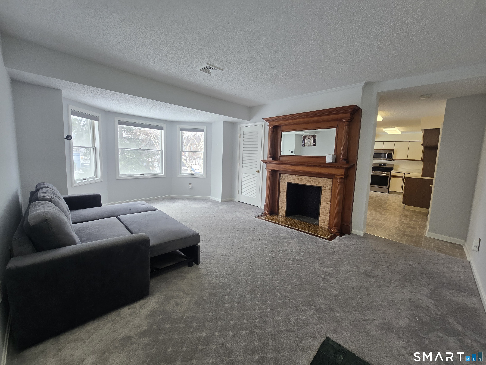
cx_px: 243
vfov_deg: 89.9
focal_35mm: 13
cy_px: 182
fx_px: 183
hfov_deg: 106.2
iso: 100
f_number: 2.2
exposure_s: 1/60
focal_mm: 2.2
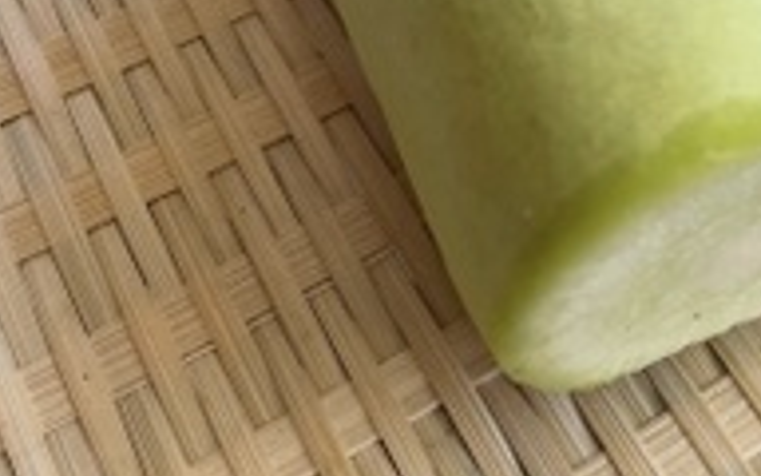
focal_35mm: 69
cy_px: -202
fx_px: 1431
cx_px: 789
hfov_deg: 27.8
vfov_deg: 17.3
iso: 32
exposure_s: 1/294
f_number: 1.6
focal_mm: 4.2
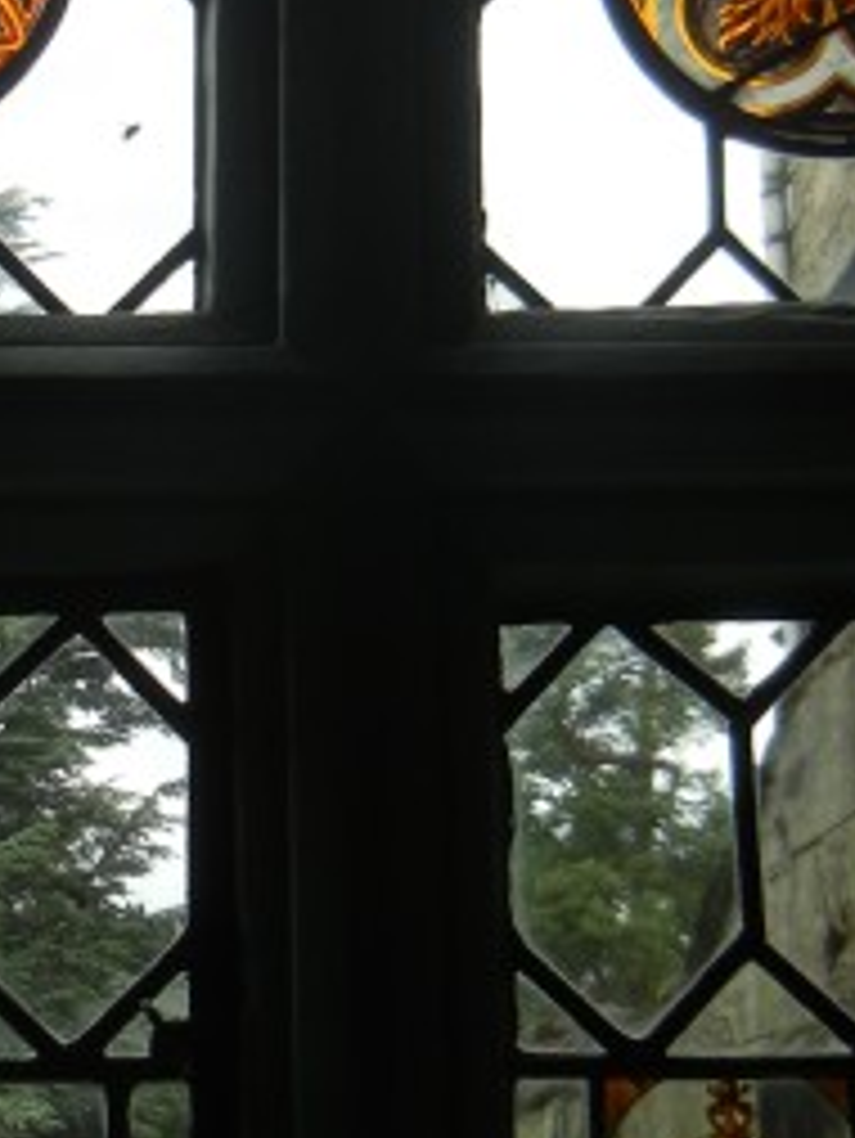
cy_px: 625
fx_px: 2994
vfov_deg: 21.5
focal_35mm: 91
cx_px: 126
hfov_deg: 16.1
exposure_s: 1/567
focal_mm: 5.4
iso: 160
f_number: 3.5
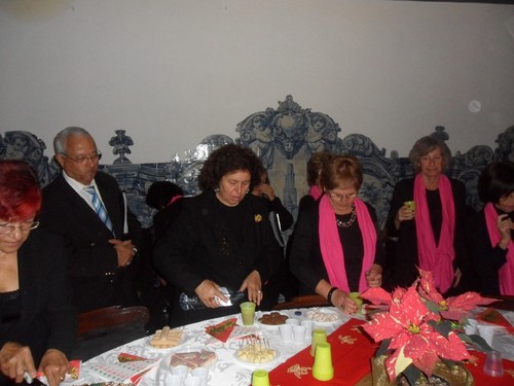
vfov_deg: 51.4
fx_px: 401
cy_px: 193
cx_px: 257
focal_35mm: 27
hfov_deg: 65.3
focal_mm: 4.9
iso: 400
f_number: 3.5
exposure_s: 1/45
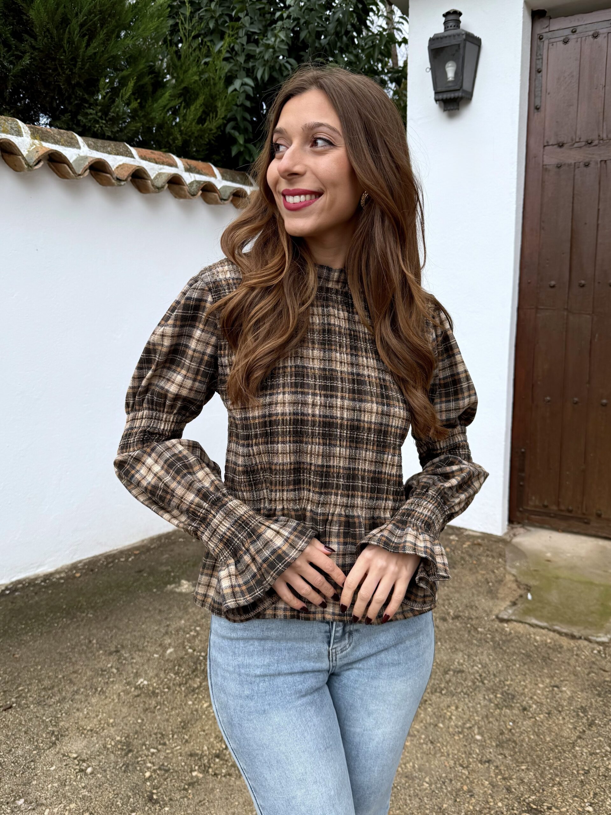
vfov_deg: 71.6
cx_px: 306
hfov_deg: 56.8
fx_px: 565
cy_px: 408
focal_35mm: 24
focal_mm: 6.76
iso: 80
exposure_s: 1/410
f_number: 1.78
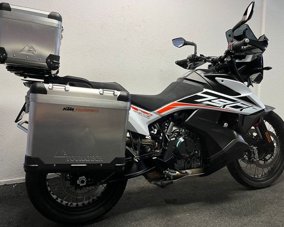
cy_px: 111
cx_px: 140
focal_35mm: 28
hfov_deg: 62.2
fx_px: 235
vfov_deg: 51.5
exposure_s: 1/50
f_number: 1.6
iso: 80
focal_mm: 5.1
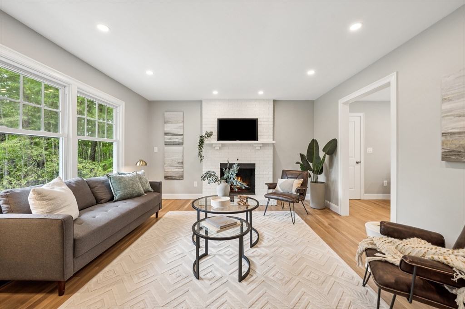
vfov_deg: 81.1
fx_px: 181
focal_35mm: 14
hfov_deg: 104.3
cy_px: 154
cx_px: 232
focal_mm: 14
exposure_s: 1/6
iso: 100
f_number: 8
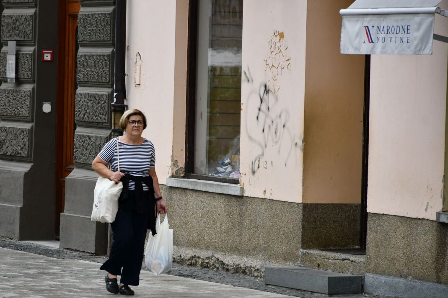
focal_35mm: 283
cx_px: 147
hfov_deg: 7.3
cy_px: 198
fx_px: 3520
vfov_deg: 4.9
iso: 280
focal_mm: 140
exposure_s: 1/500
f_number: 5.6
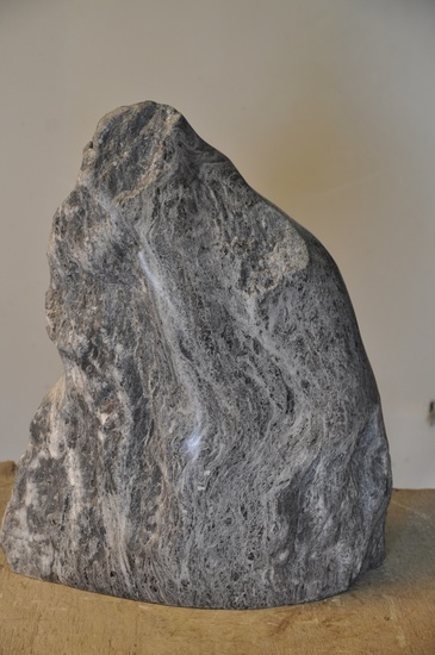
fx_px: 1527
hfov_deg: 16.2
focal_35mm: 84
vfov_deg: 24.2
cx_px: 218
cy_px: 328
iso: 200
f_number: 5.3
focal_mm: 56
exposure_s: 1/13
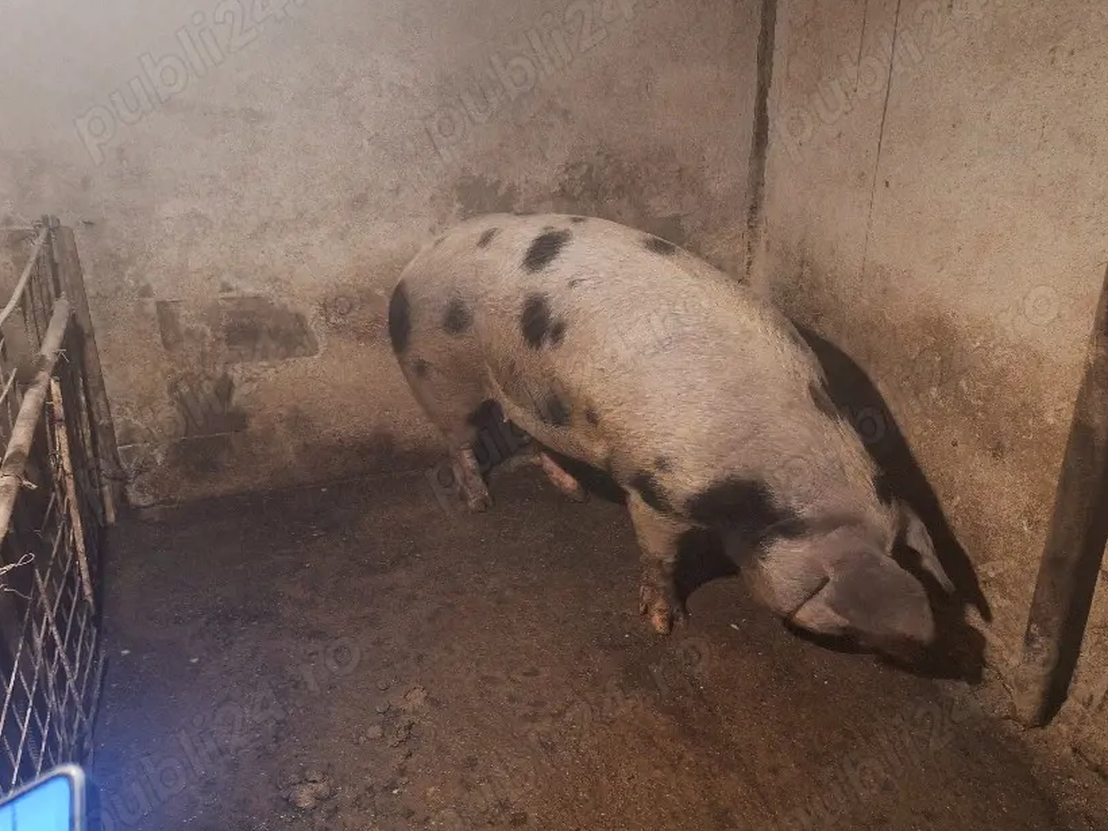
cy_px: 402
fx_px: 896
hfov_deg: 63.0
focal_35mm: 28
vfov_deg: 49.7
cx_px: 656
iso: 400
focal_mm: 5.54
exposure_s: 1/20
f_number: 1.8
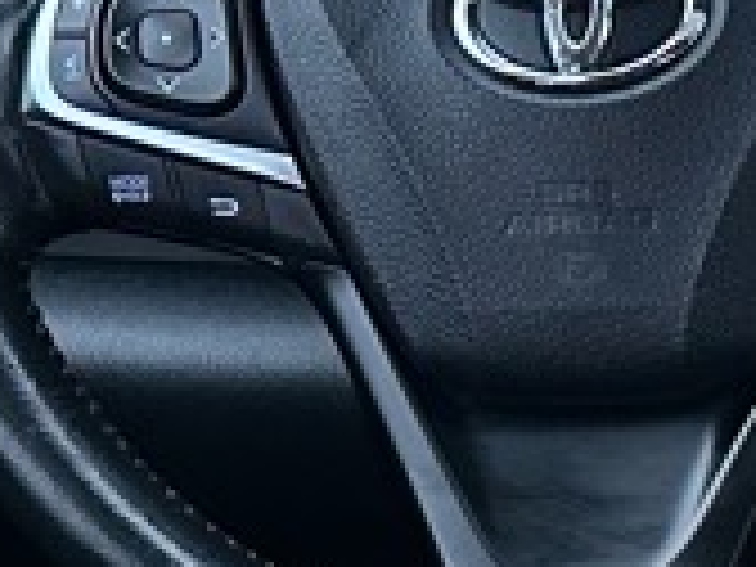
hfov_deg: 13.1
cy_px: 306
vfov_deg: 10.2
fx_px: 3189
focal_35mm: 146
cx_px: 950
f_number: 1.78
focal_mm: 6.86
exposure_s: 1/50
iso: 1000
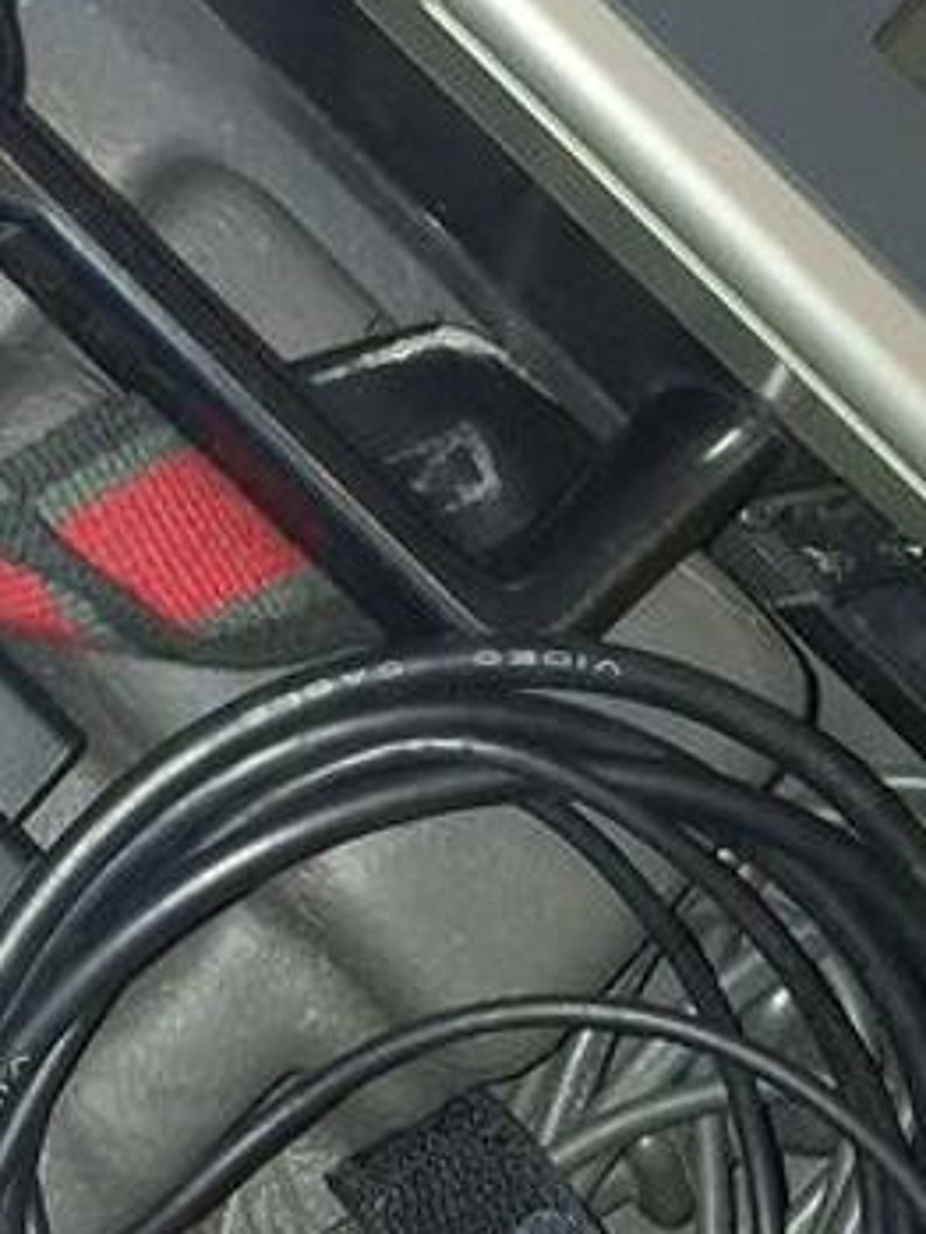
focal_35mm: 103
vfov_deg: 18.2
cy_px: -193
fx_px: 3672
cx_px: 64
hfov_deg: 14.2
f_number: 1.8
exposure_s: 1/100
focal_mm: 4
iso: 250
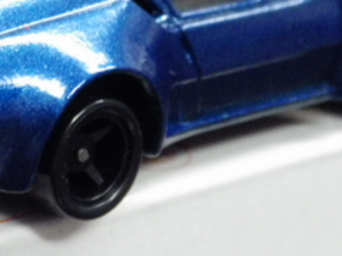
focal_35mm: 234
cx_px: 52
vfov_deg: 6.3
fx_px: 2310
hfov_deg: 8.4
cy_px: 83
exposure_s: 1/30
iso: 1000
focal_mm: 15.6
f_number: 4.4
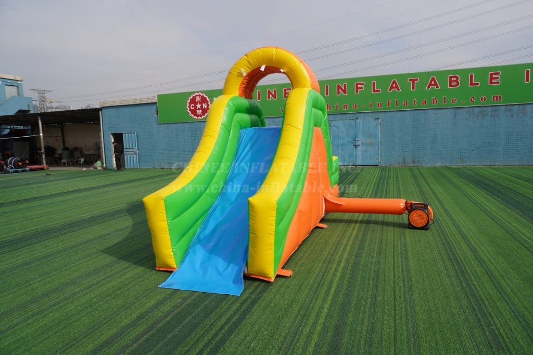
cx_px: 266
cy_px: 178
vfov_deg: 53.1
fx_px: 355
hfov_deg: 73.7
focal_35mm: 24
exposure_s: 1/320
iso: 100
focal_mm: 16
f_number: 8
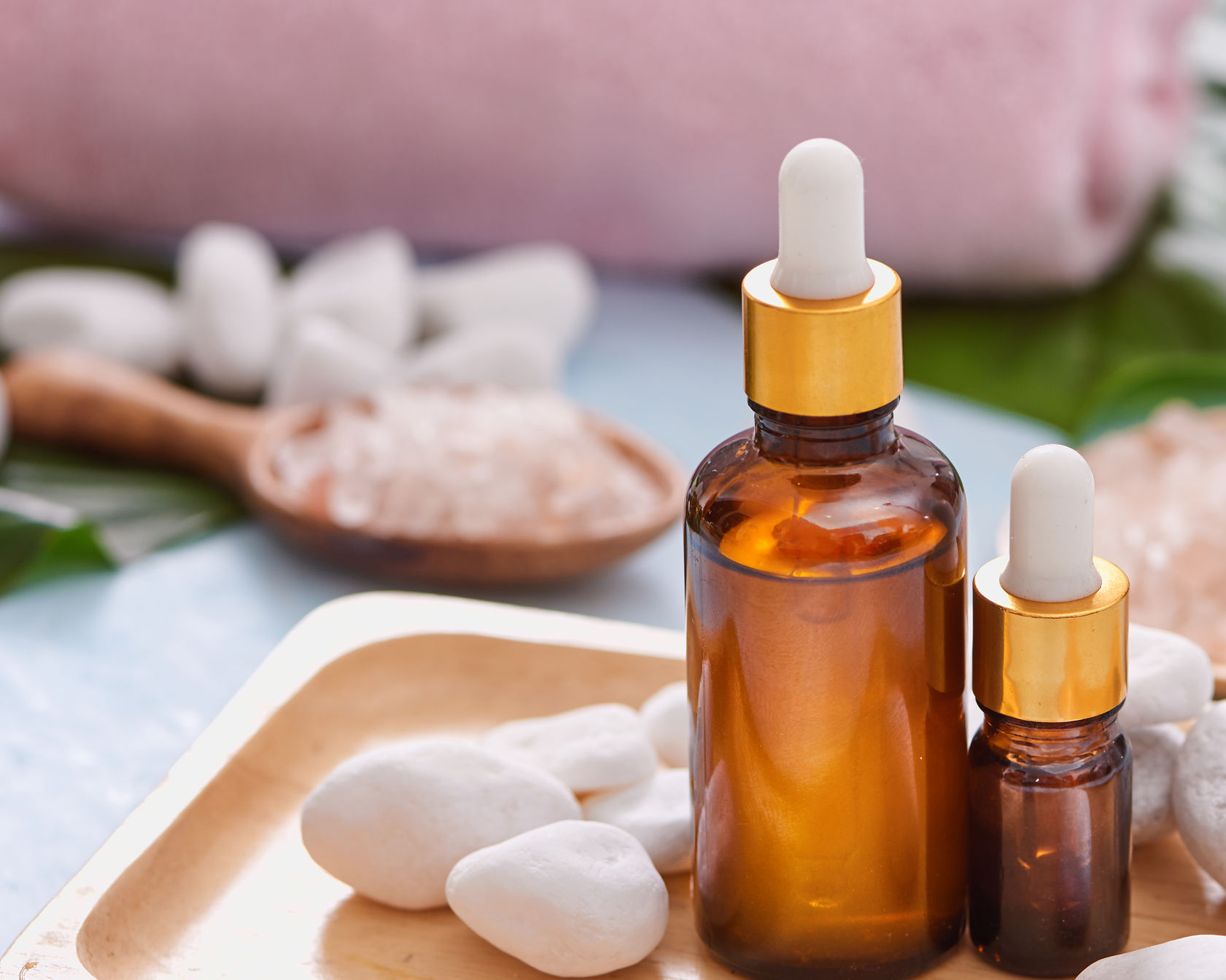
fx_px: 5334
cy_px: 492
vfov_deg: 10.5
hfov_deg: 13.1
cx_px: 751
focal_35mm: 147
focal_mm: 105
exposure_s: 1/160
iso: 125
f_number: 5.6
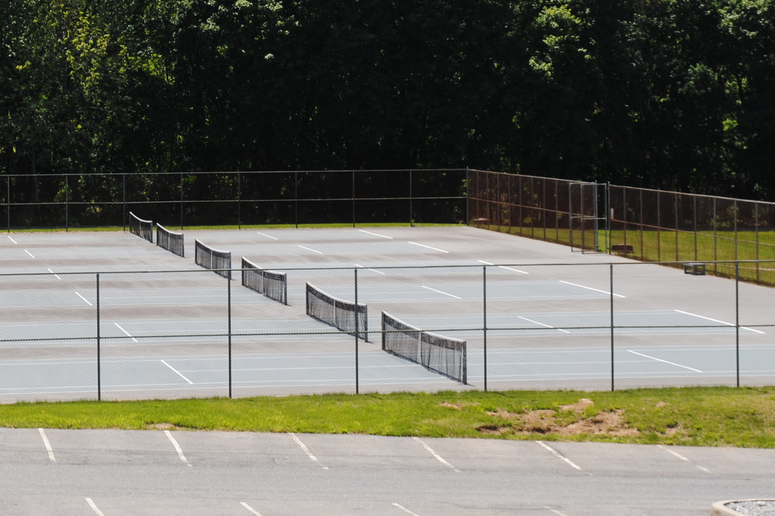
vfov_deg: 8.2
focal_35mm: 166
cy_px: 20
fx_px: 3573
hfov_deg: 12.4
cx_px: 248
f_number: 9
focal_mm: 55
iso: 100
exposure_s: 1/200
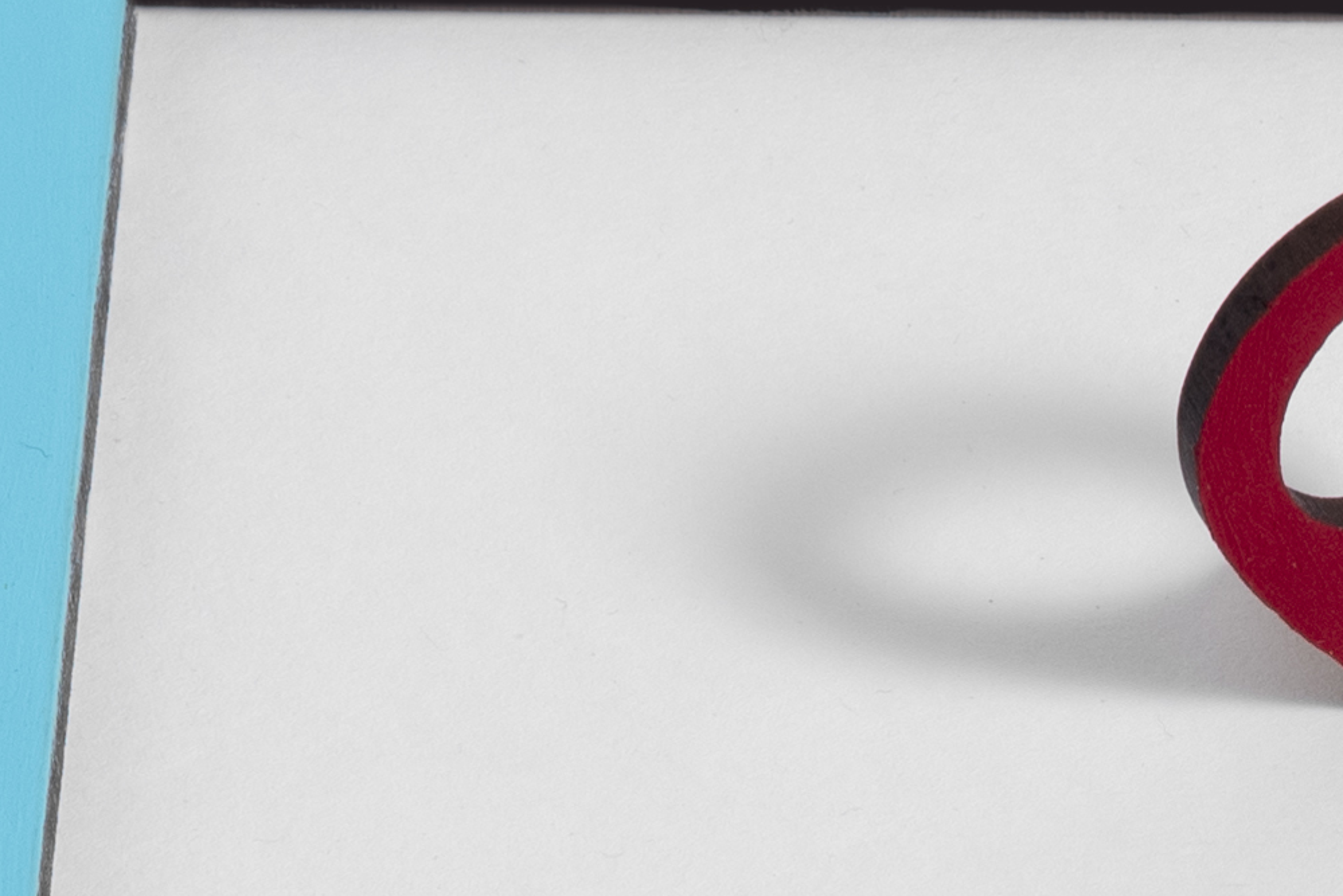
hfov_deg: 6.8
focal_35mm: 301
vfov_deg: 4.6
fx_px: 11233
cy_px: 661
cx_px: 1340
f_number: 13
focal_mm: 50
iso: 200
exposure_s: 1/125
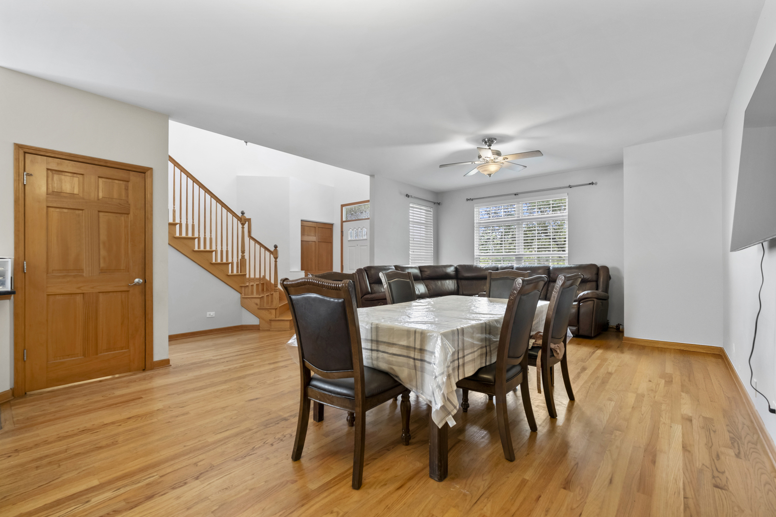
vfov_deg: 77.3
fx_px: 323
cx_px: 388
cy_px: 258
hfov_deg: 100.4
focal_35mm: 15
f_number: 4
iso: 320
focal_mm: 10
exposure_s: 1/6
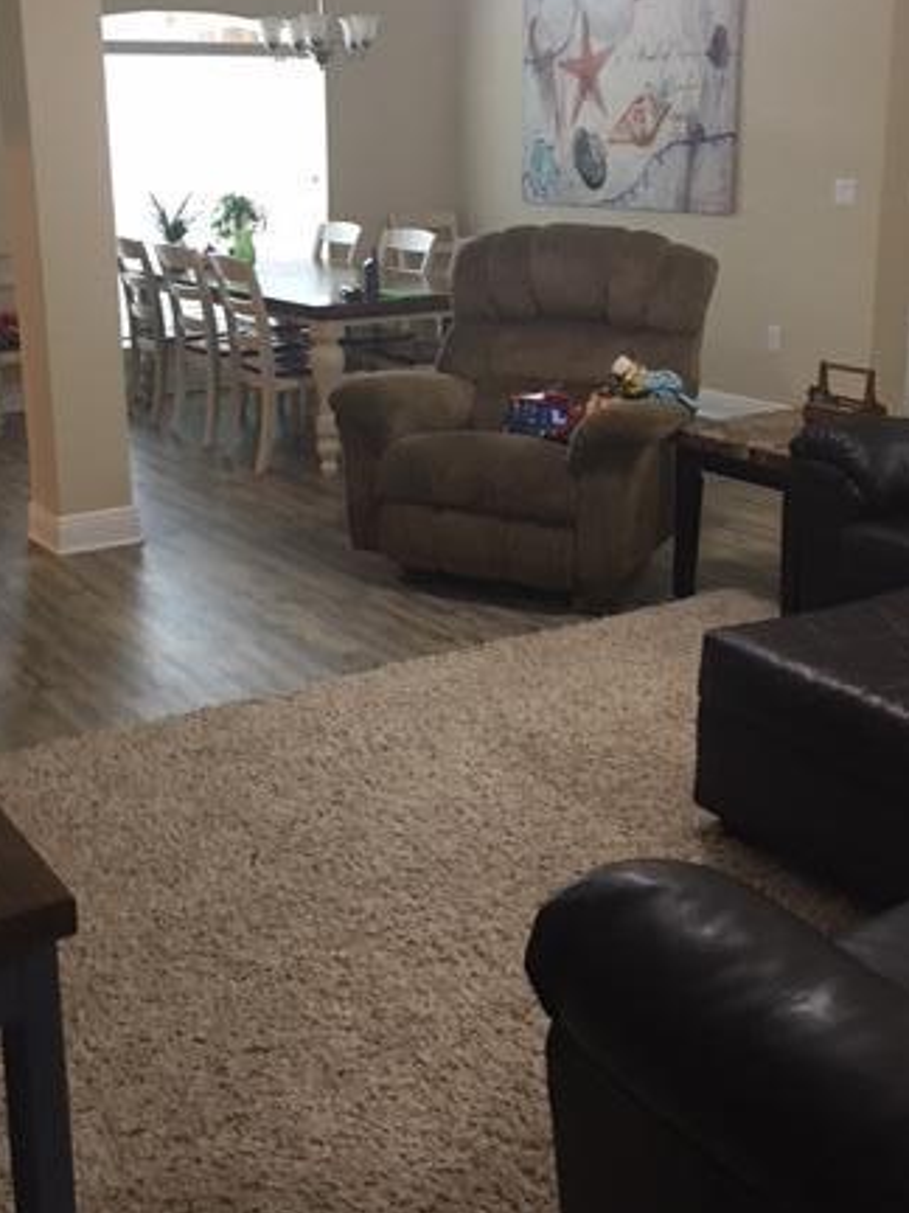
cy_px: 483
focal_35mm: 43
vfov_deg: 43.6
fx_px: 1506
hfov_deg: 33.5
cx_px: 387
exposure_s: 1/4
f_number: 2.2
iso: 64
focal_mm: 4.15
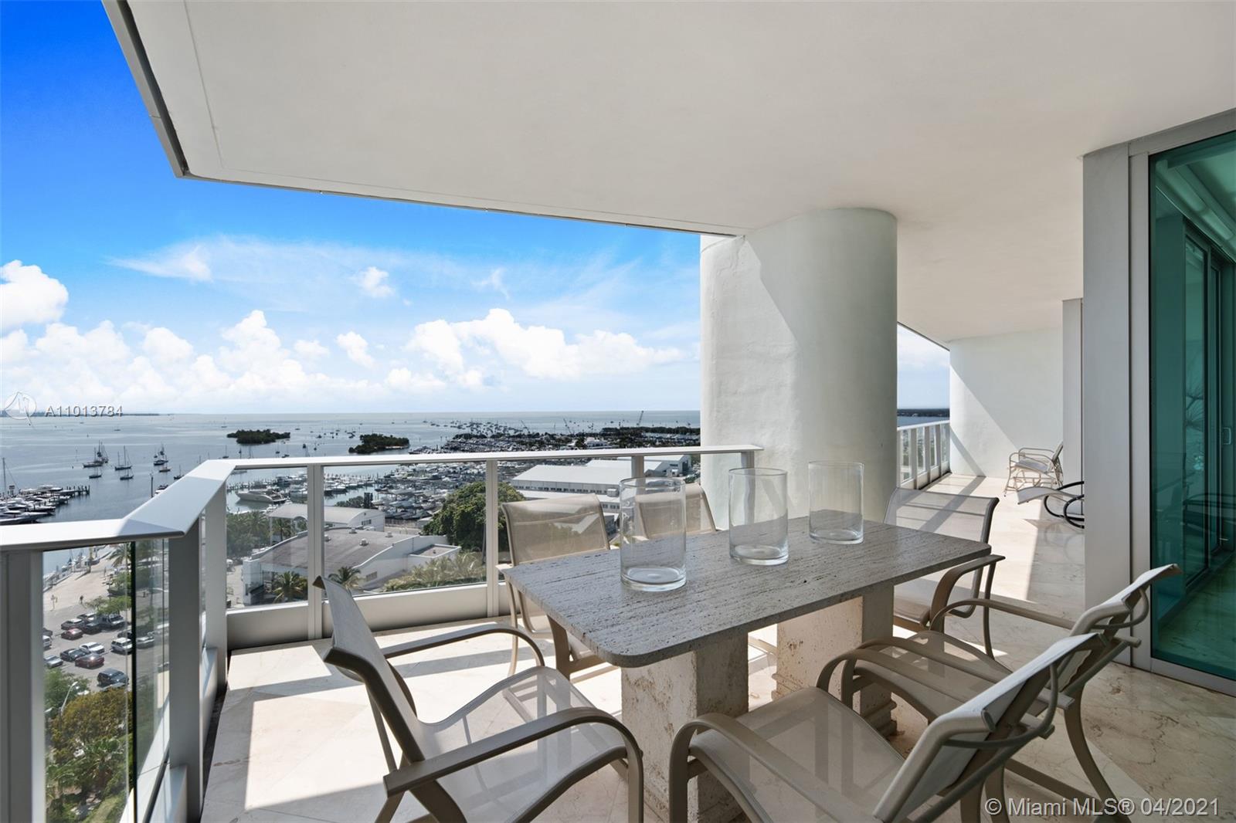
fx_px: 481
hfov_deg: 104.3
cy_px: 412
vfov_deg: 81.2
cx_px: 618
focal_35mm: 14
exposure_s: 1/320
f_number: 7.1
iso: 320
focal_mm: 14
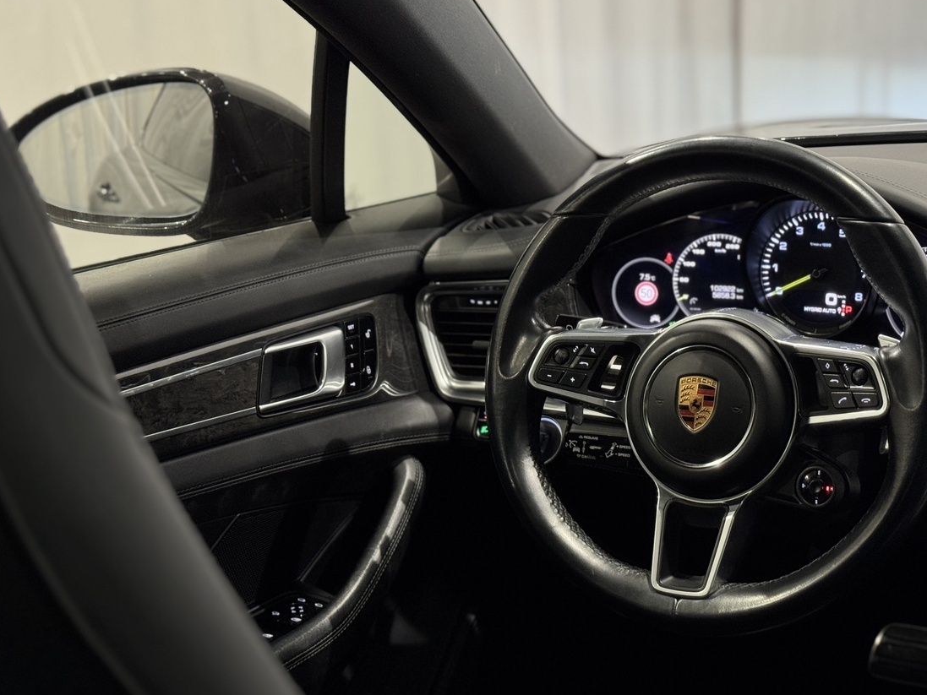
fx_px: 1687
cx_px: 575
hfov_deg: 30.6
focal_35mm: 63
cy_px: 357
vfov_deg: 23.3
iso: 125
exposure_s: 1/50
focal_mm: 6.76
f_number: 1.78
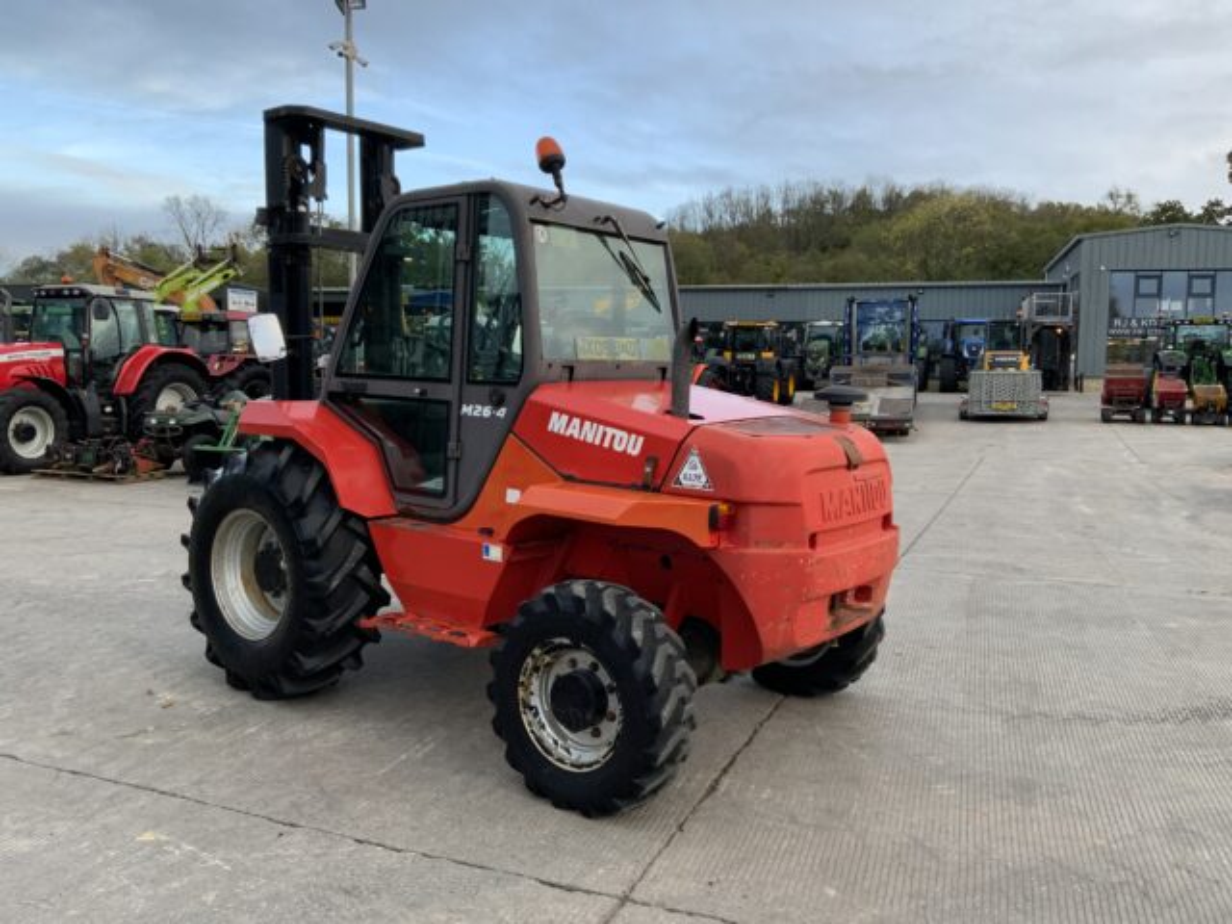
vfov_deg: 48.2
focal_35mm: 29
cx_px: 616
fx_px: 1032
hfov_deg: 61.7
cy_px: 462
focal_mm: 3
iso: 32
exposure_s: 1/122
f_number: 1.8
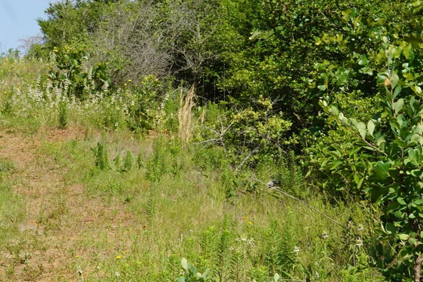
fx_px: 2045
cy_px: 245
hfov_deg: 11.6
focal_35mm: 174
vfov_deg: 7.9
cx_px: -64
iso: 100
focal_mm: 50
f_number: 11
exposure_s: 1/100
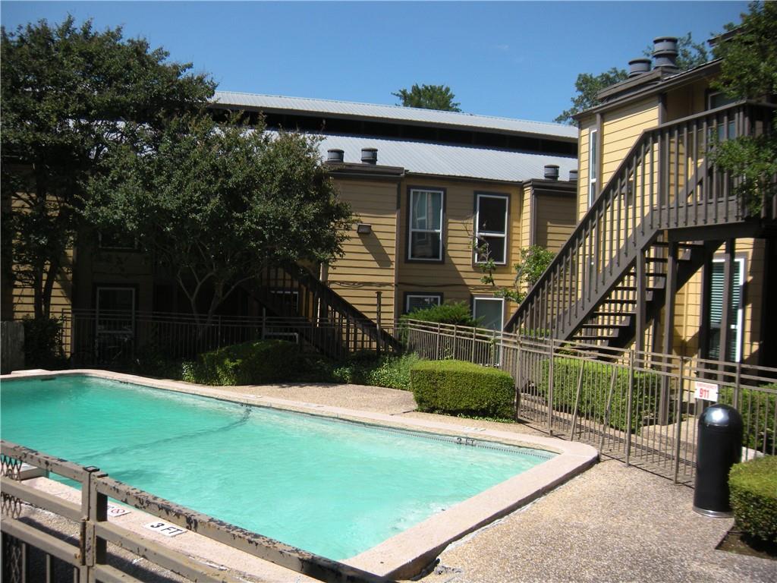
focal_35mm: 35
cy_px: 292
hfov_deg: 52.6
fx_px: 786
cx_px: 388
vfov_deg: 40.7
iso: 64
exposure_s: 1/631
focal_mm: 5.9
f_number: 3.8
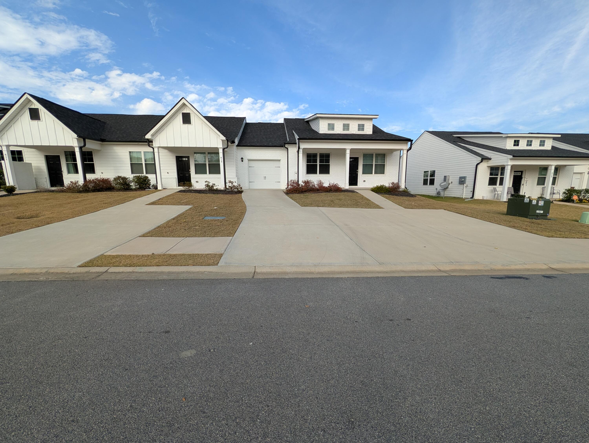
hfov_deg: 110.5
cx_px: 294
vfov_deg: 94.6
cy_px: 222
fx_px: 204
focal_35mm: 12
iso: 86
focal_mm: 2.02
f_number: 1.7
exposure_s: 1/3448
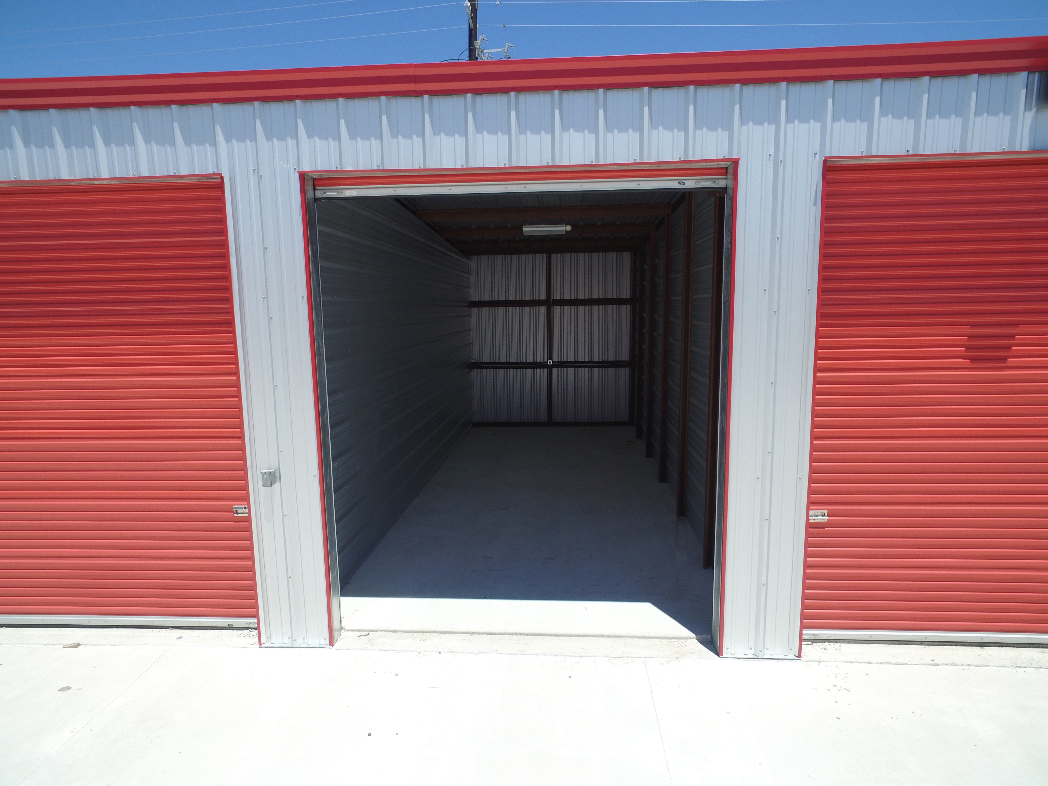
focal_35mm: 20
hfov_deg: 81.7
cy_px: 393
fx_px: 606
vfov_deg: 66.0
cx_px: 524
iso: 100
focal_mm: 3.61
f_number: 2.8
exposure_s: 1/955
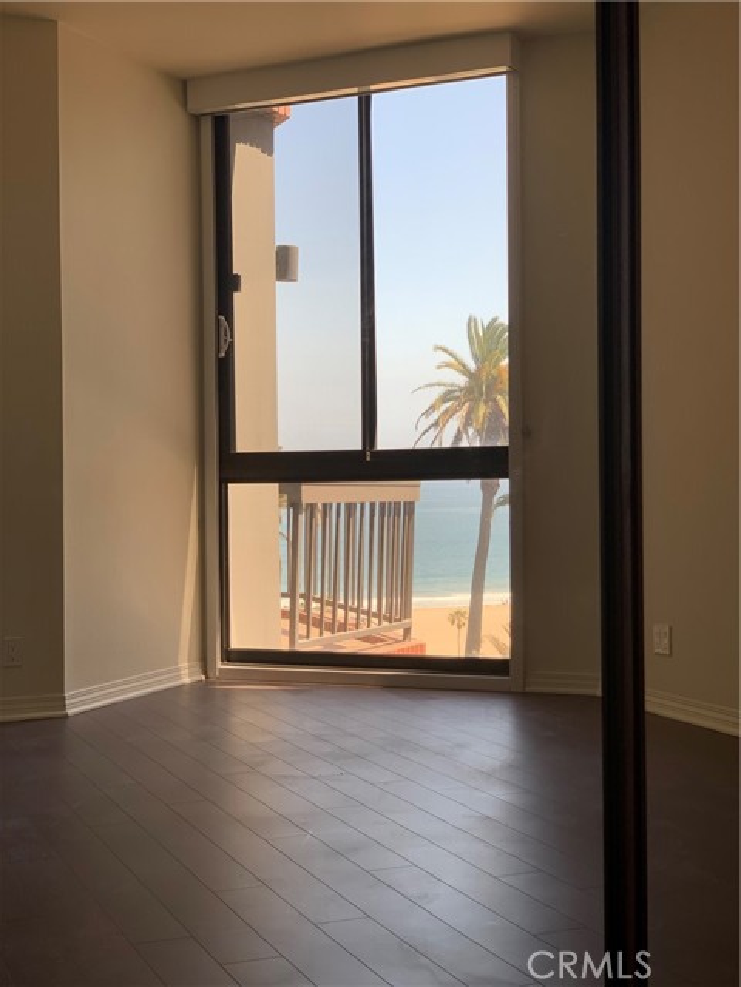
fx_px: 1484
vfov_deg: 36.8
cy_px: 494
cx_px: 370
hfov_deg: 28.0
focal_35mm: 52
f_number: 2.4
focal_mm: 6
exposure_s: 1/122
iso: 16
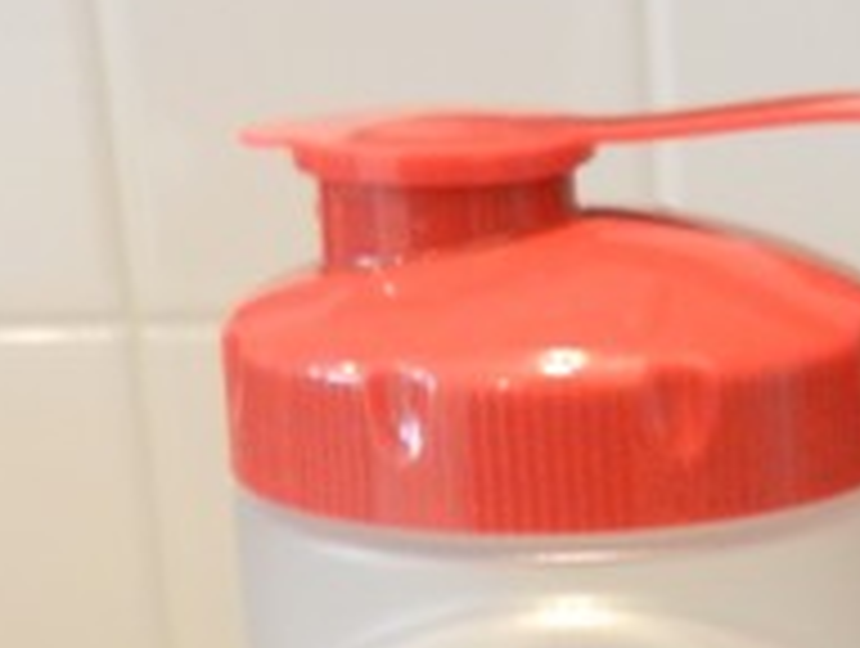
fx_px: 3161
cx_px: 1121
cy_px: 1022
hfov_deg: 14.8
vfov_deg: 11.2
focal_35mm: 127
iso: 400
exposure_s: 1/6
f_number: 4
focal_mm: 6.9
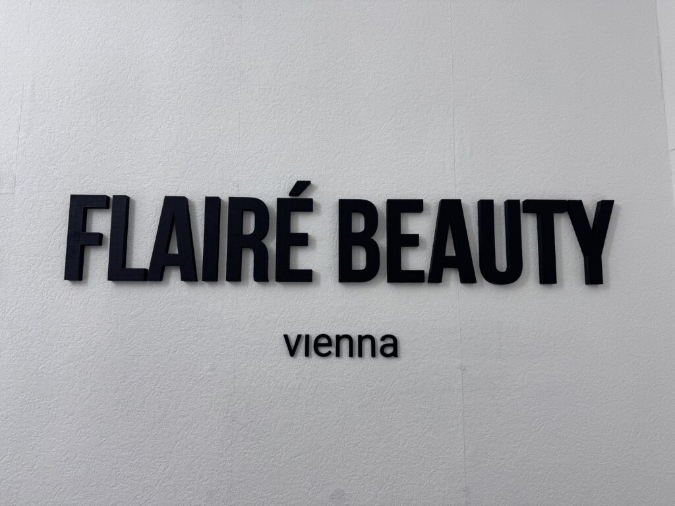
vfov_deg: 56.8
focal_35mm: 24
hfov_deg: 71.6
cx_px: 338
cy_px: 253
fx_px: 468
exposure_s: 1/100
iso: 100
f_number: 1.78
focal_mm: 6.76
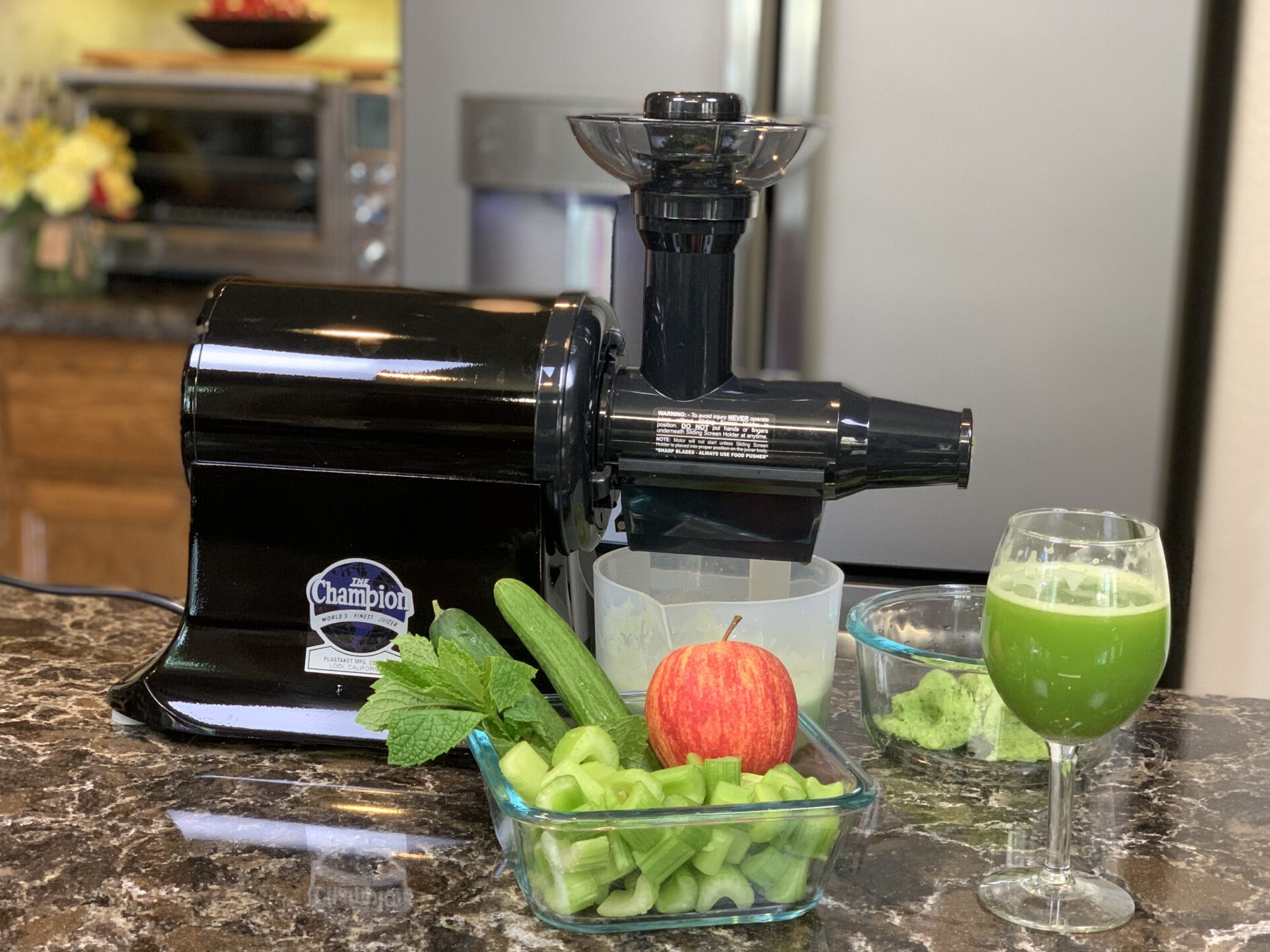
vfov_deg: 26.1
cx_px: 632
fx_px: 2054
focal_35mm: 56
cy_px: 509
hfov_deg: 34.4
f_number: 2.4
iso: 200
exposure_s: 1/60
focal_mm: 6
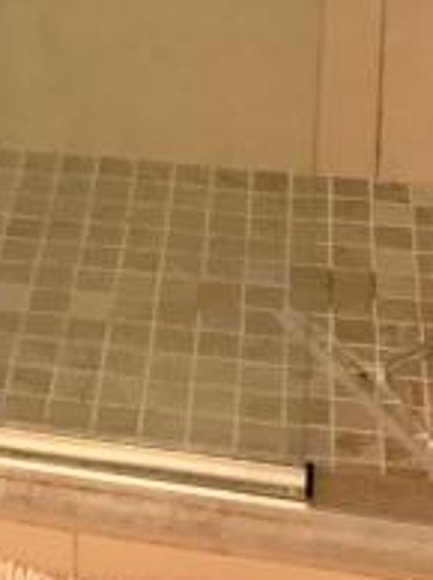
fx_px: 1922
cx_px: -137
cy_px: -386
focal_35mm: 115
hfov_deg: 12.4
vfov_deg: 15.3
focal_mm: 4.15
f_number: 2.2
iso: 50
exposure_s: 1/30
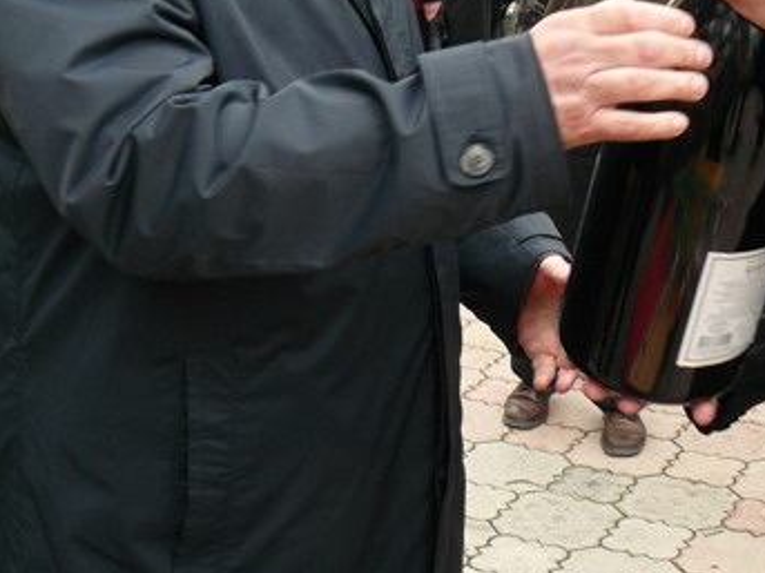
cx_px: 674
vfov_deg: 20.8
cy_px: 56
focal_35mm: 69
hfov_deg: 27.3
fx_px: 1524
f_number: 3.6
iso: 100
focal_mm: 6.1
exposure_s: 1/125
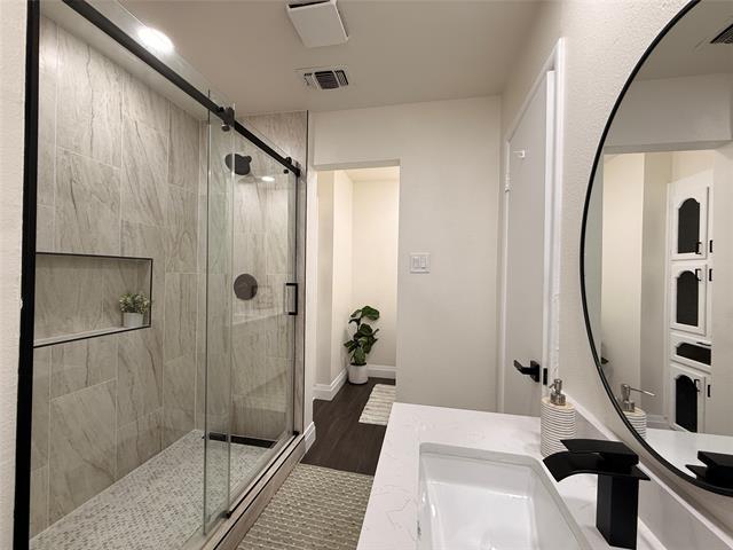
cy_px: 275
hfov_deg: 102.1
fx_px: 296
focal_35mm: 14
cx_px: 366
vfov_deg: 85.7
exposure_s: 1/120
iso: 125
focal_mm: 2.22
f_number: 2.2
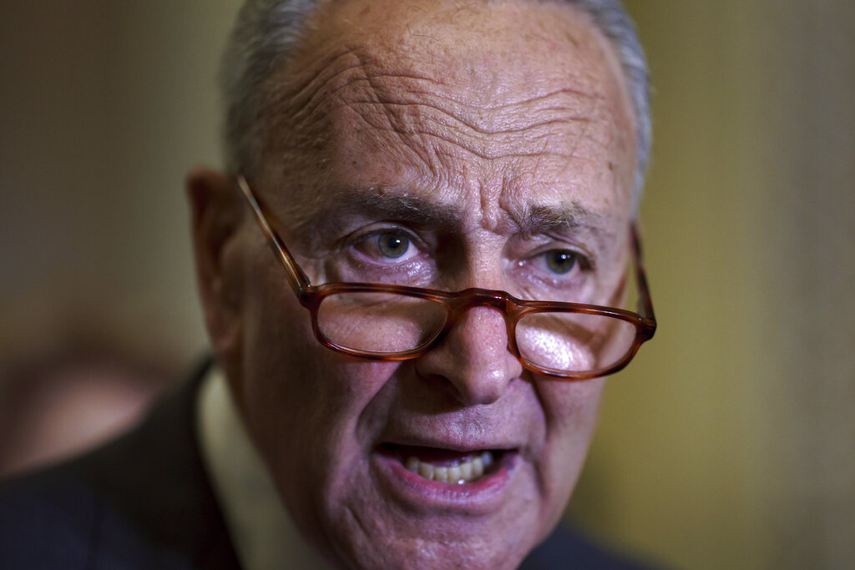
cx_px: 428
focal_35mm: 135
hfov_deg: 15.2
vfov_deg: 10.2
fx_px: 3206
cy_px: 285
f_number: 1.8
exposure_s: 1/400
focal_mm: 135
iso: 2000
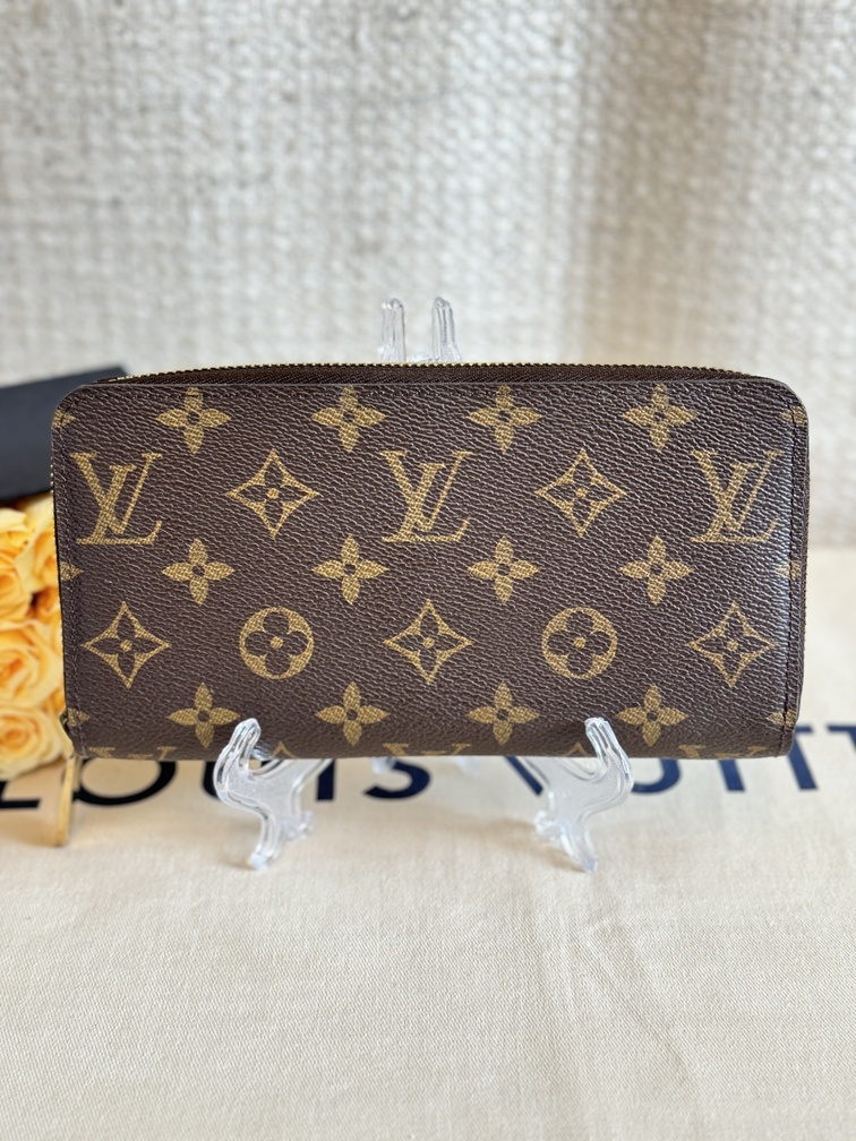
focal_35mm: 48
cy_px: 570
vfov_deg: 39.7
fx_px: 1583
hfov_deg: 30.3
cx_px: 428
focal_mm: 6.86
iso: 125
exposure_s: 1/50
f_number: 1.78
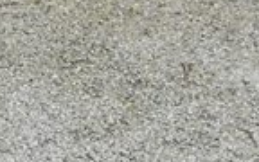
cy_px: 580
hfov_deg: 6.6
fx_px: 2075
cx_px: -441
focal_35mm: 294
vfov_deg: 4.2
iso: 200
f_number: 6.3
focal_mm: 24
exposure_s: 1/250
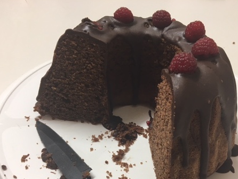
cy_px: 118
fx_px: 268
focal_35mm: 39
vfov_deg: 36.5
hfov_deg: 47.8
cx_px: 132
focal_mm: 4.15
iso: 64
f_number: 2.2
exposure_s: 1/33
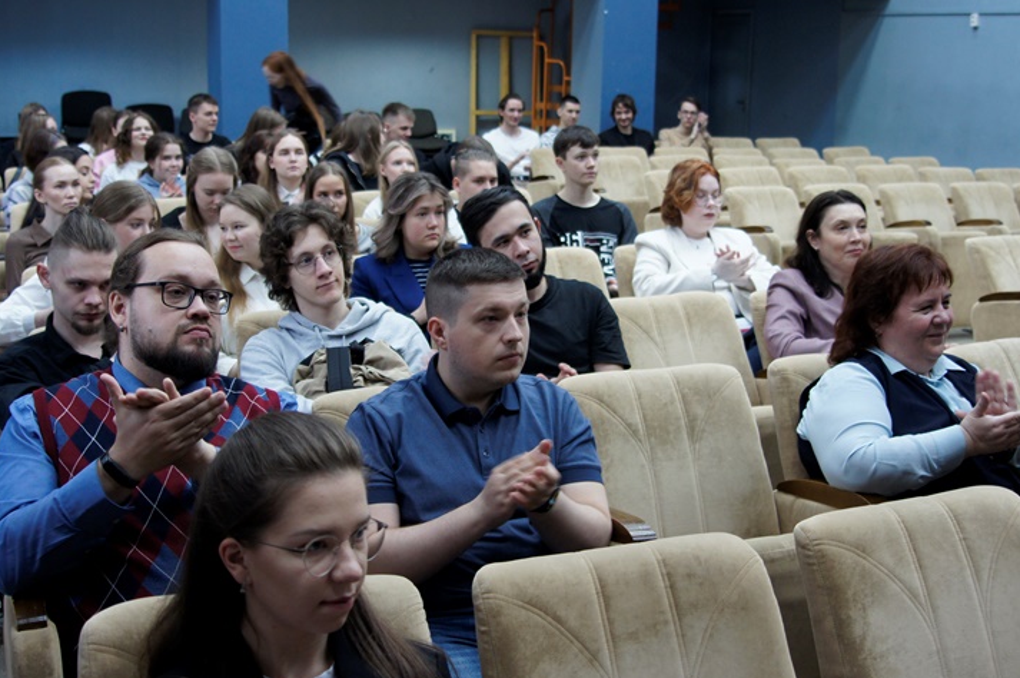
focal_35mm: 42
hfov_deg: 46.4
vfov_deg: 31.8
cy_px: 331
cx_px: 495
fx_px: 1189
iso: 800
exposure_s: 1/40
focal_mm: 26
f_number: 3.5
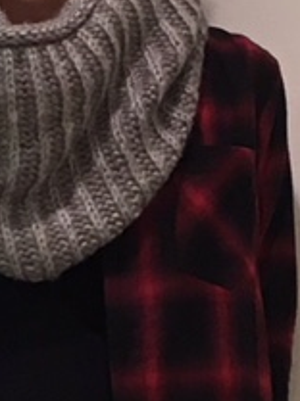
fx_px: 1032
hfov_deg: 16.3
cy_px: 512
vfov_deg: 20.3
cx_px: 29
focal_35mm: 89
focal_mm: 4.15
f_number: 2.2
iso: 80
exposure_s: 1/33
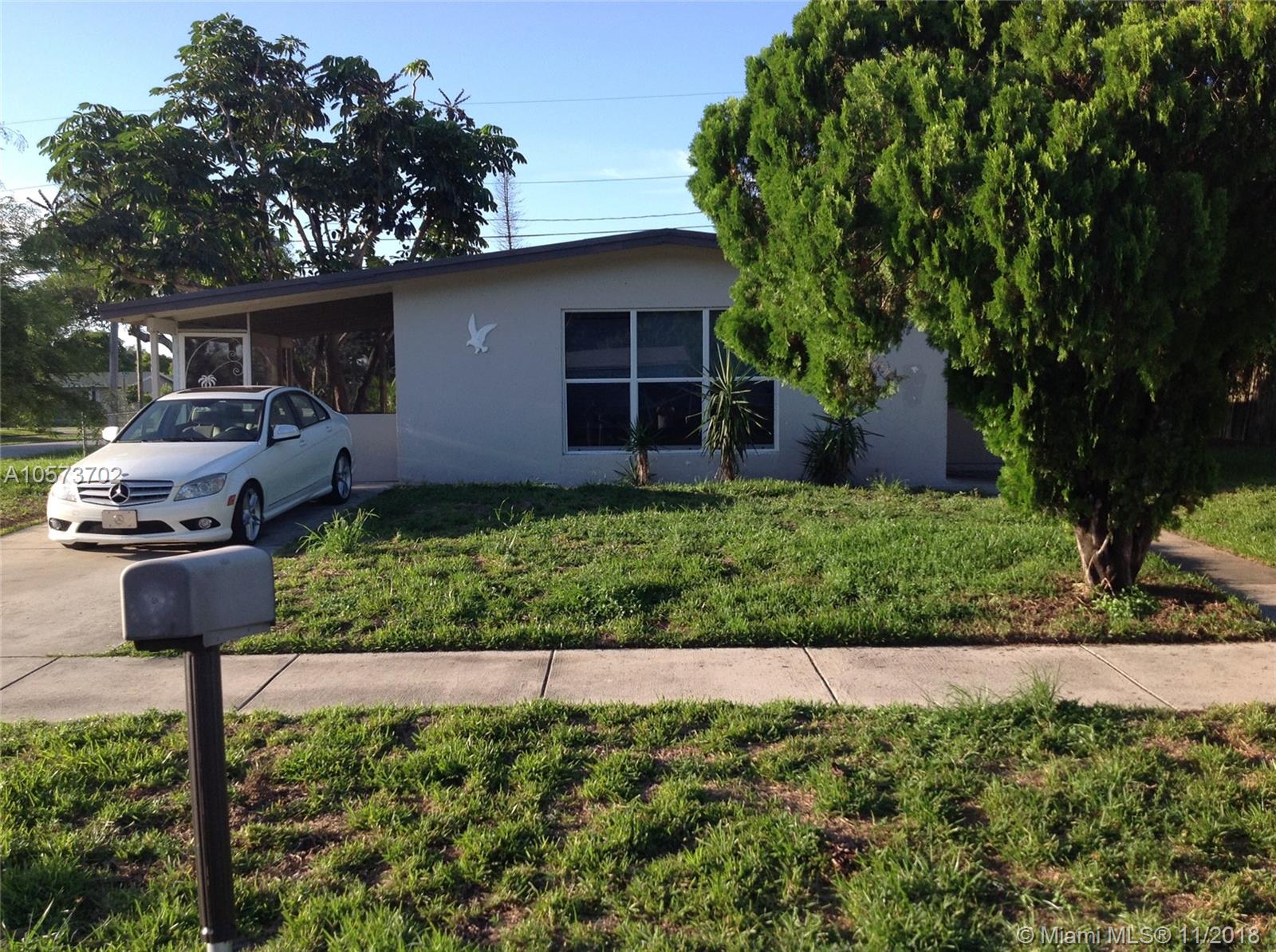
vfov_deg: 40.6
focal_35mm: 35
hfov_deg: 52.7
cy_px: 476
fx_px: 1288
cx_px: 638
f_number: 2.4
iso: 50
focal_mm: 4.28
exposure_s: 1/605
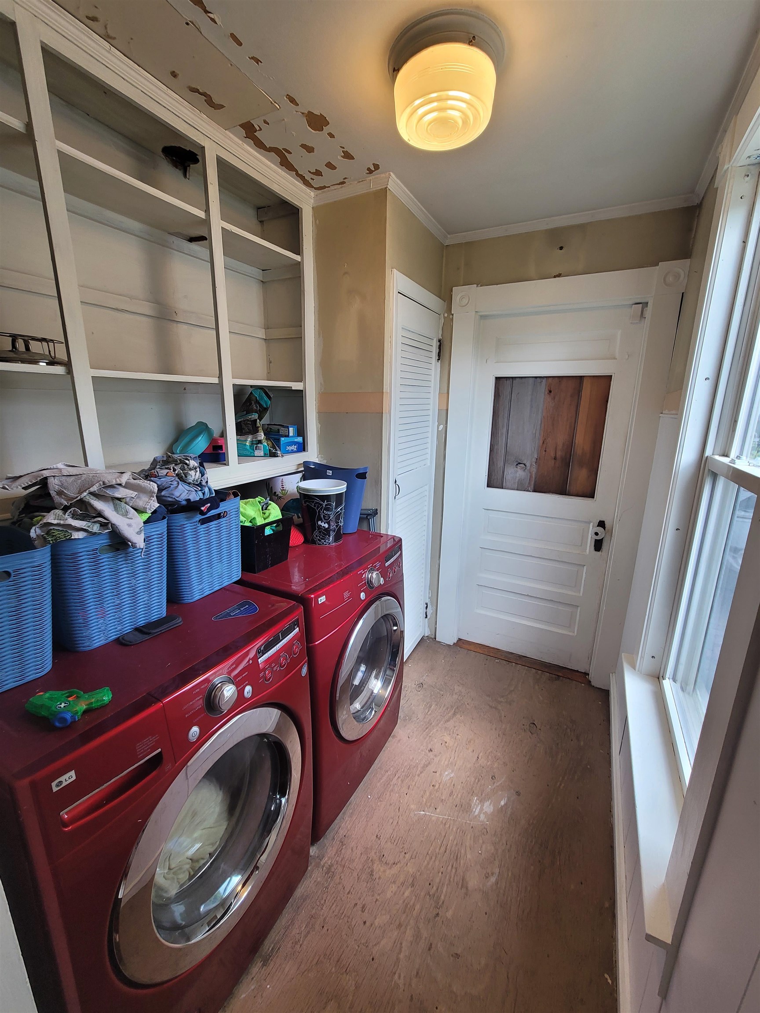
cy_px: 506
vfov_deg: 106.2
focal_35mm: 13
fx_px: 381
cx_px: 380
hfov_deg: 89.9
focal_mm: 2.2
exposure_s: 1/60
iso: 64
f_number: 2.2
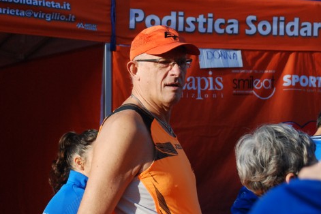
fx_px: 820
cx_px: 144
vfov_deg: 14.9
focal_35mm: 92
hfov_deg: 22.1
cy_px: 90
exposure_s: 1/1600
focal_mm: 48
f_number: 5.6
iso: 1000
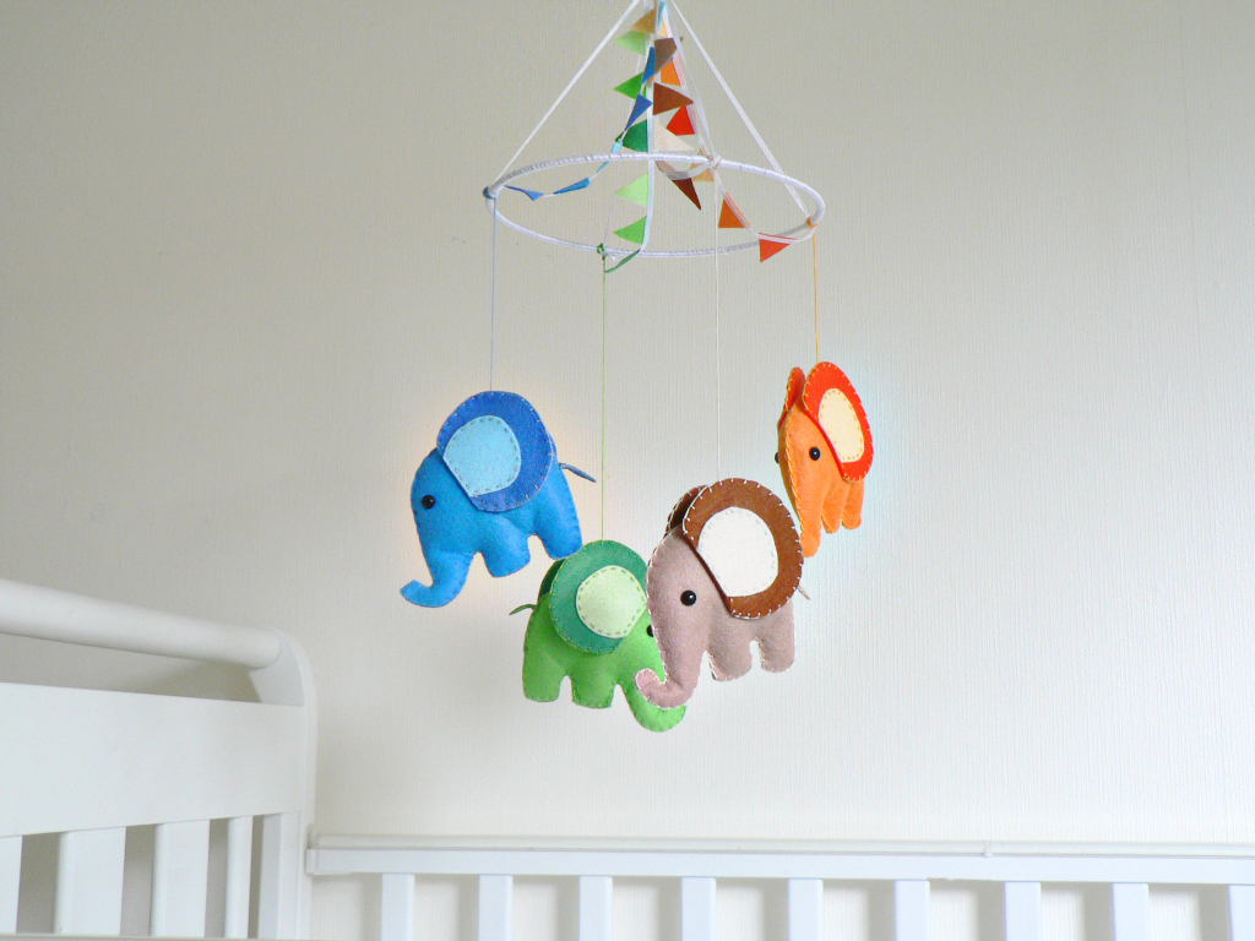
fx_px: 1668
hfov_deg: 41.2
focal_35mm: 46
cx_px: 628
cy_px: 470
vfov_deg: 31.5
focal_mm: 7.7
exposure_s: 1/30
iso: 150
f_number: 2.8
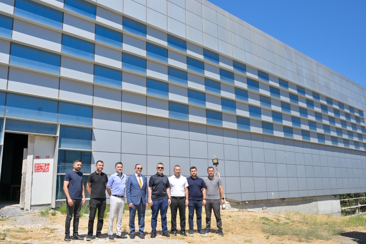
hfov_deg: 73.7
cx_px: 183
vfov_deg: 53.1
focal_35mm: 24
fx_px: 244
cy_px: 122
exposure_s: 1/200
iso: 125
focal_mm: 24
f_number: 10
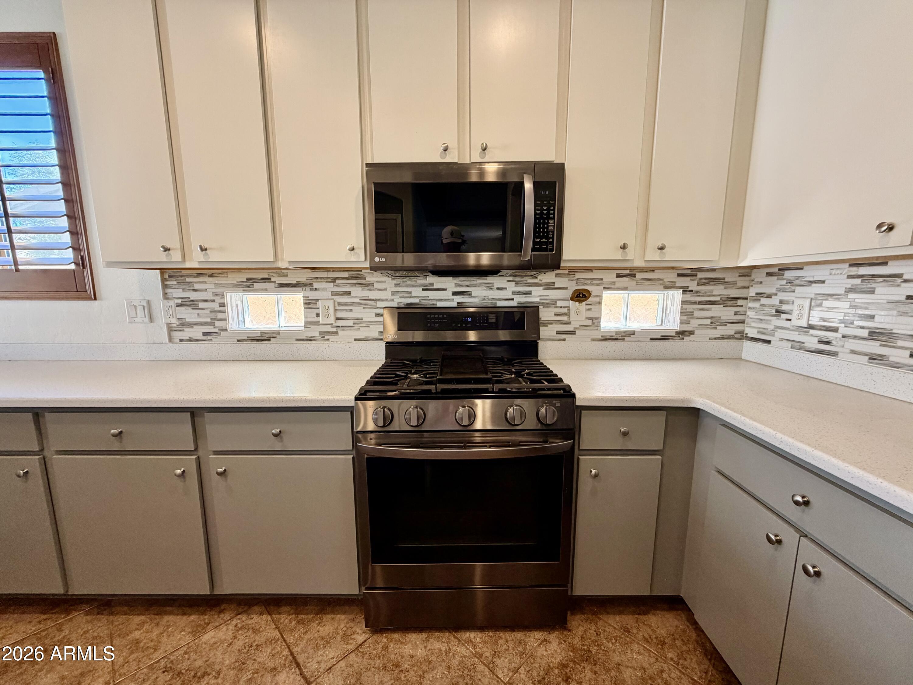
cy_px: 342
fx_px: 369
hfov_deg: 102.1
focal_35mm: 14
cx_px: 456
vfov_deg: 85.7
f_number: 2.2
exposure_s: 1/60
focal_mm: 2.22
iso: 160
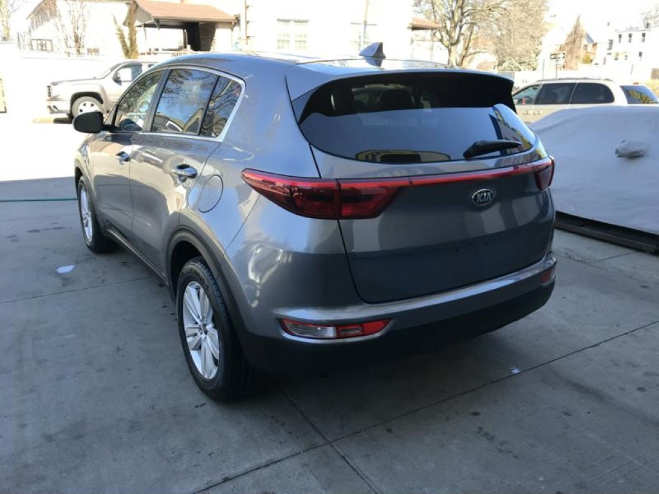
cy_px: 247
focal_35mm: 28
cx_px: 330
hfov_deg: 63.4
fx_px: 533
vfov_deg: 49.7
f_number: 1.8
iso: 20
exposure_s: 1/334
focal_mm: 3.99
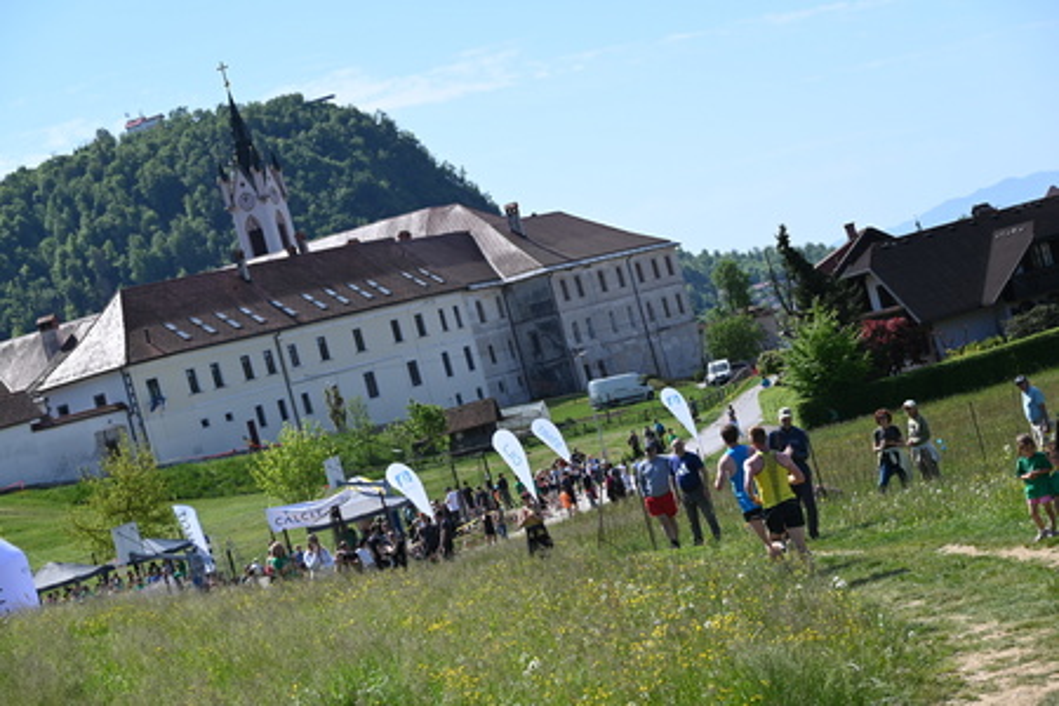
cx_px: 530
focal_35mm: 82
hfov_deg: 24.8
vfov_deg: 16.7
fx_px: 2412
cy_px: 353
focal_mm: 82
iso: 100
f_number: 7.1
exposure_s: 1/400
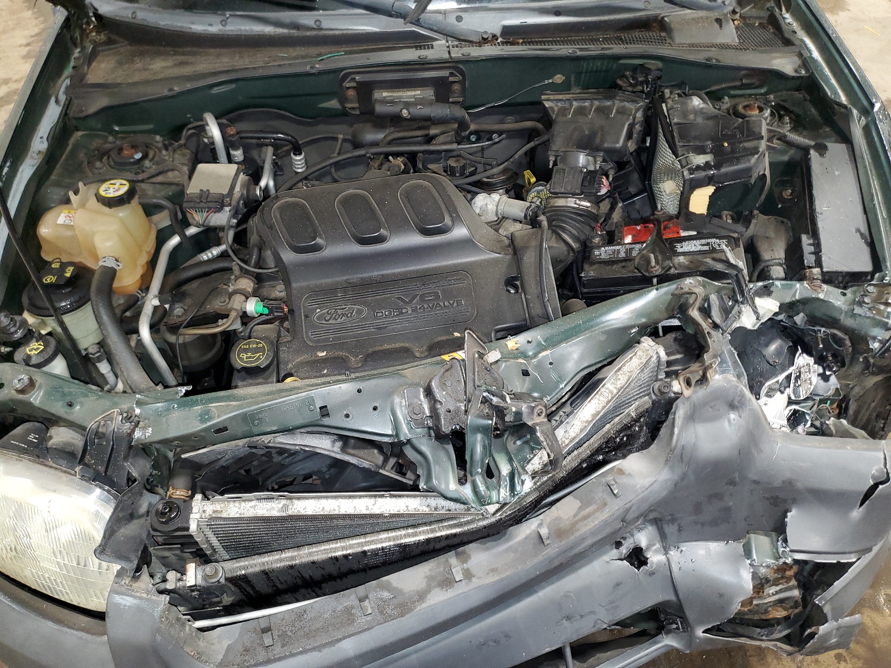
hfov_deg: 67.3
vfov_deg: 53.1
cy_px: 334
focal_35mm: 26
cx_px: 446
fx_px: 669
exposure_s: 1/20
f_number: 1.5
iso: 145
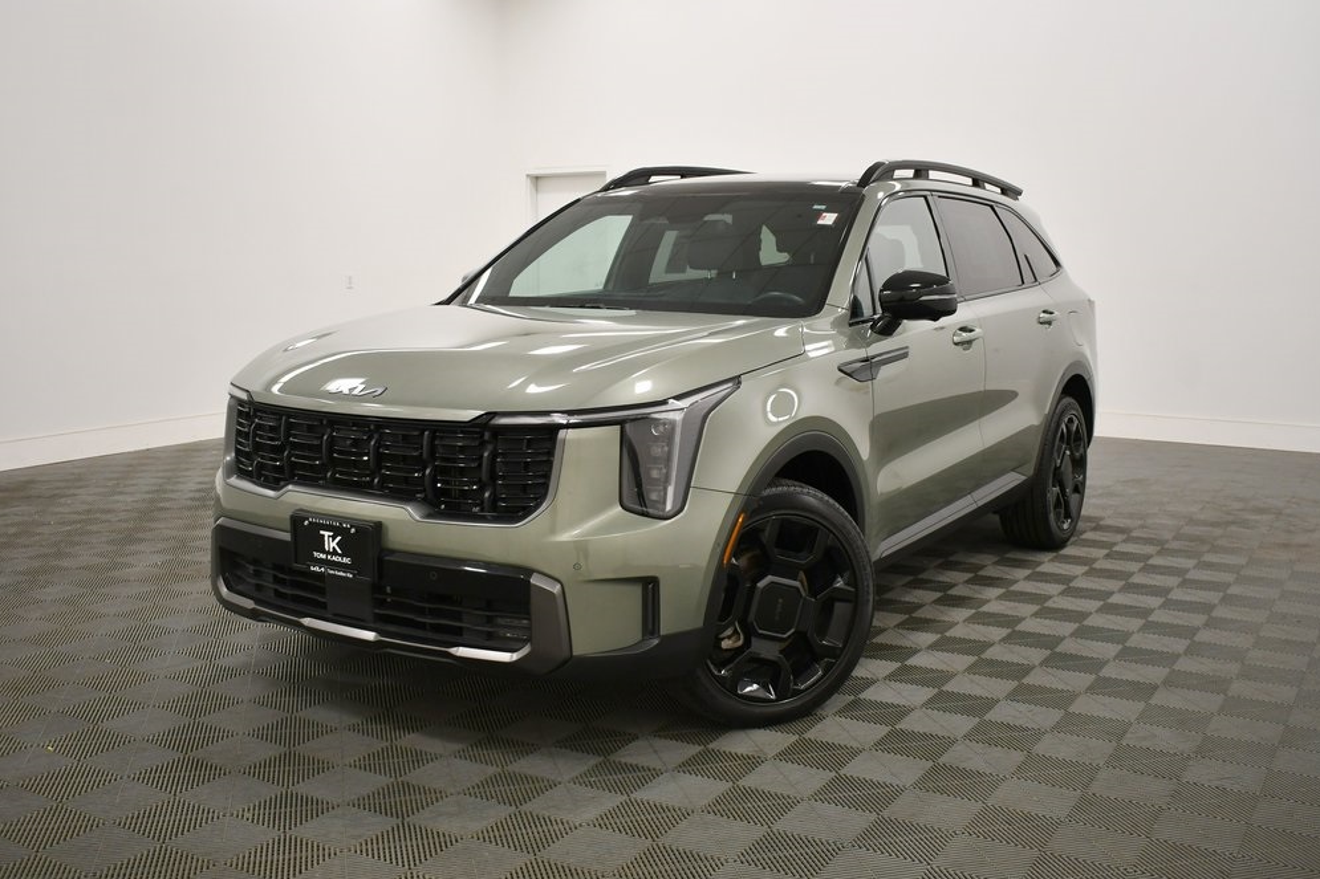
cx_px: 658
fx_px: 1283
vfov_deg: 37.8
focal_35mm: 35
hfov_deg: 54.4
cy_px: 442
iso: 640
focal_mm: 23
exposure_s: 1/250
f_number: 3.8
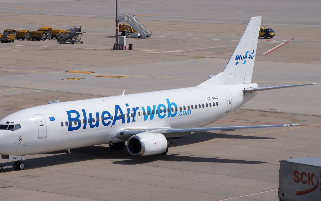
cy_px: 105
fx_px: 1312
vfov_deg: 8.7
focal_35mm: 150
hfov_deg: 13.9
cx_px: 146
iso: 100
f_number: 13
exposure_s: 1/320
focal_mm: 90
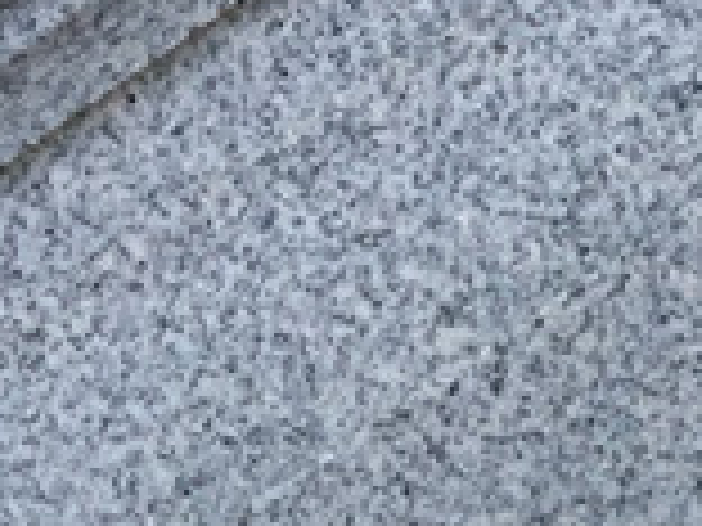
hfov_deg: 10.9
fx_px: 3630
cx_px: 729
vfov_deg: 7.9
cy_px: 1095
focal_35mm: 179
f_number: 2.4
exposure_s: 1/578
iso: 25
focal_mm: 3.3
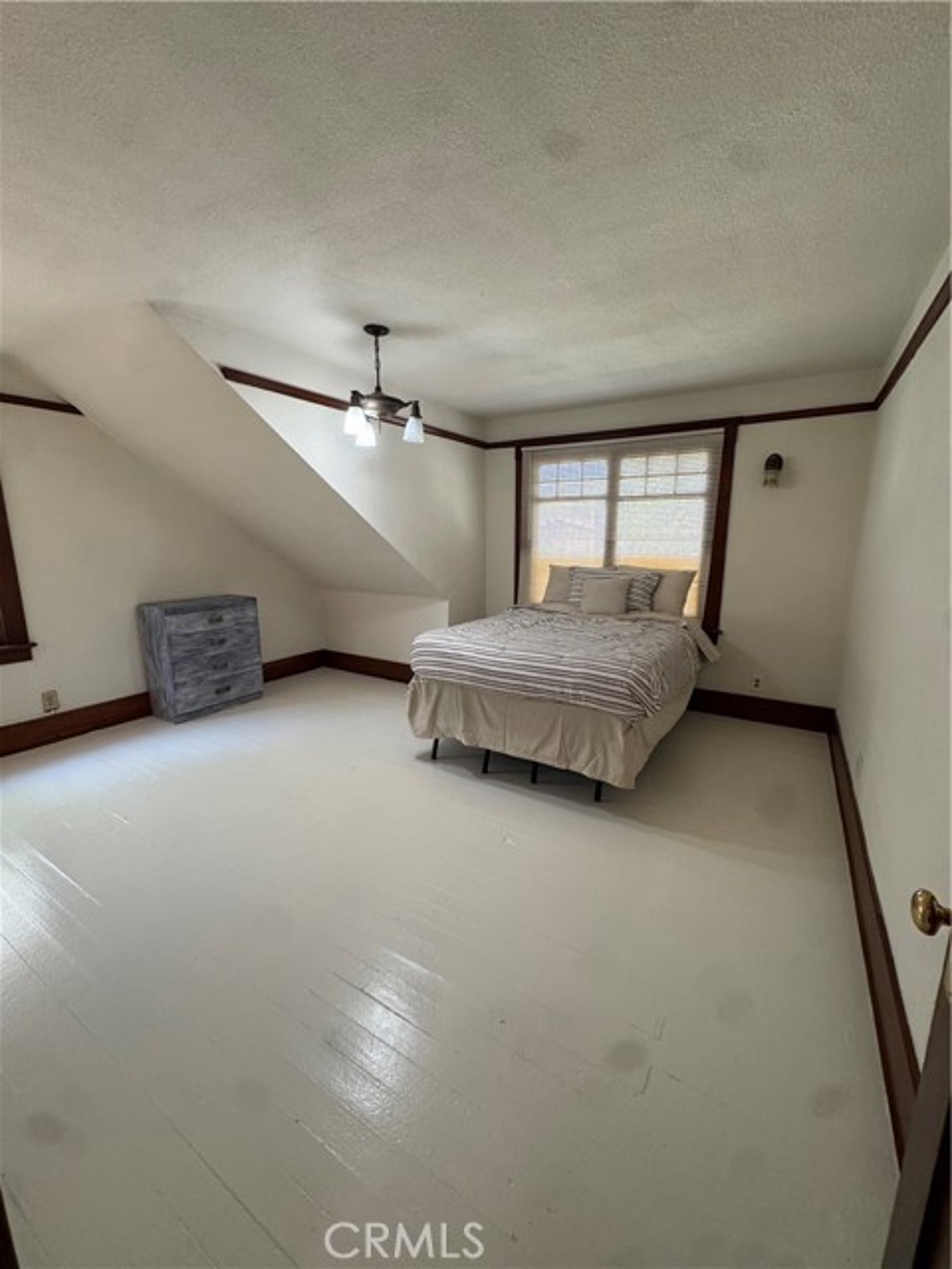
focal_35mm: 14
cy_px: 634
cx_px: 476
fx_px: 513
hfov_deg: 85.7
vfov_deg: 102.1
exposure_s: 1/60
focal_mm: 2.22
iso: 250
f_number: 2.2
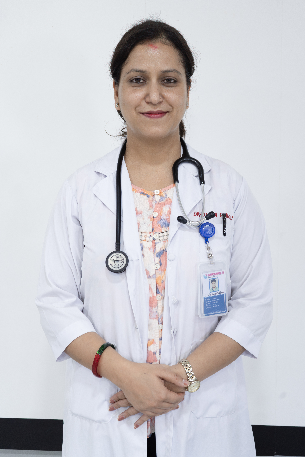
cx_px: 152
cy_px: 228
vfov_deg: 38.9
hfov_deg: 26.5
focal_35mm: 51
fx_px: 648
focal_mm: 51
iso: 2000
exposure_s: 1/160
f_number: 4.5
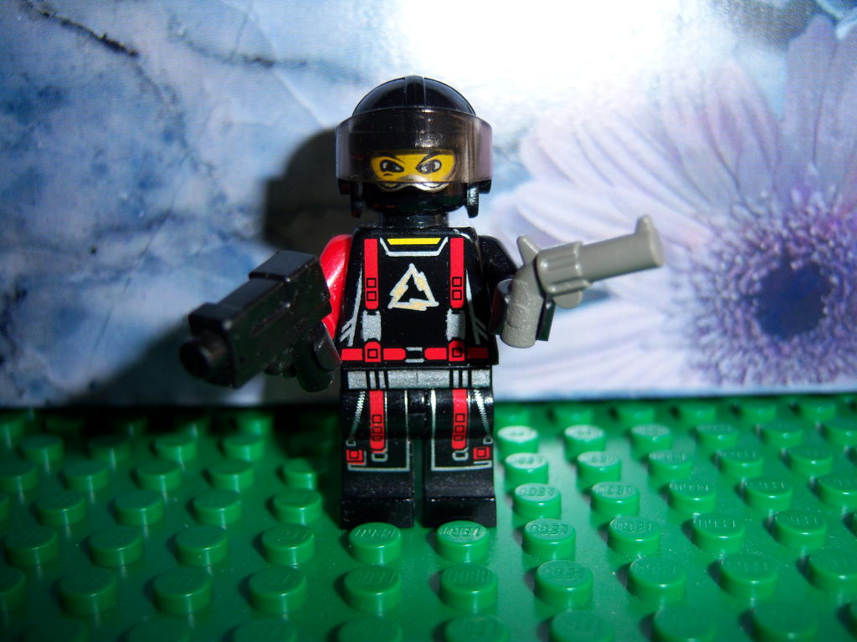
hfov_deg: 51.4
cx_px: 428
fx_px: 891
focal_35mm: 36
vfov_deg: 39.7
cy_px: 321
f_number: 2.8
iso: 80
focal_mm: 7.5
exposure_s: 1/60
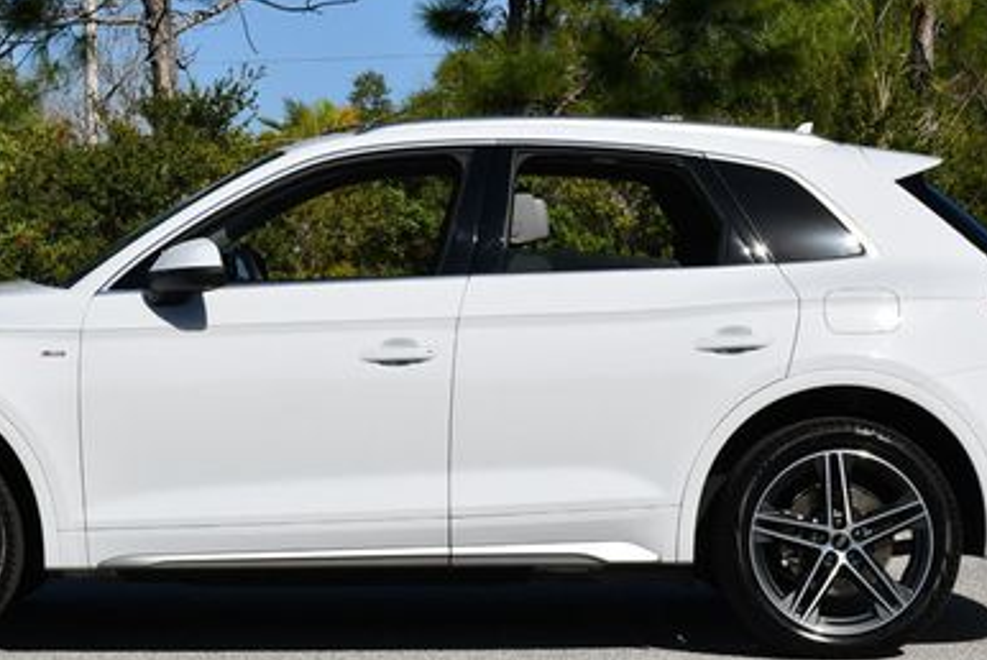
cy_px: 230
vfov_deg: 12.9
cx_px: 384
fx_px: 2908
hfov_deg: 19.2
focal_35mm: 106
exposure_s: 1/400
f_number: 10
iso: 100
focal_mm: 32
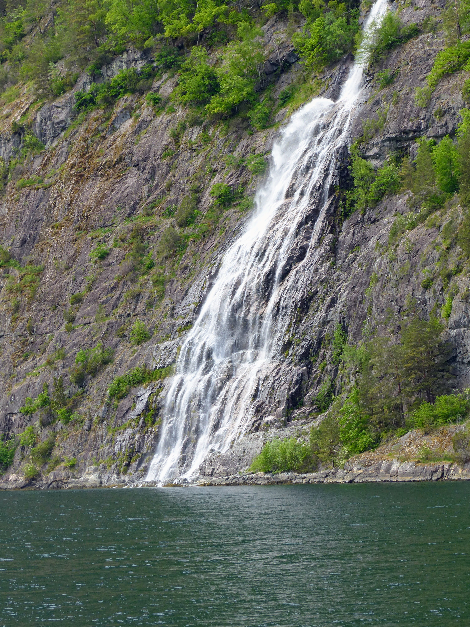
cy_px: 314
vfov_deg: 12.3
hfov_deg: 9.3
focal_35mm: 160
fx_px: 2897
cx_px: 235
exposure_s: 1/250
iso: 100
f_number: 4
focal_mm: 28.7
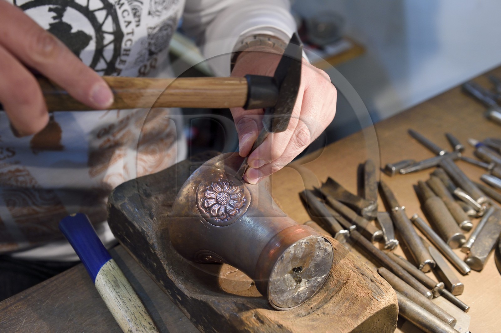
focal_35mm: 50
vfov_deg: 26.9
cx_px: 250
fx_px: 695
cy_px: 166
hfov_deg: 39.6
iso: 1600
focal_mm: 50
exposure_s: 1/50
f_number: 5
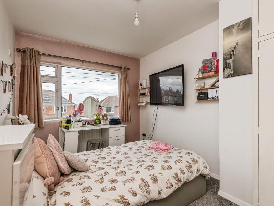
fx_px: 142
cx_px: 150
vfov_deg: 71.6
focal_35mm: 18
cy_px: 104
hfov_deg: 87.5
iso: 250
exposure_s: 1/160
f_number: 8
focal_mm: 16
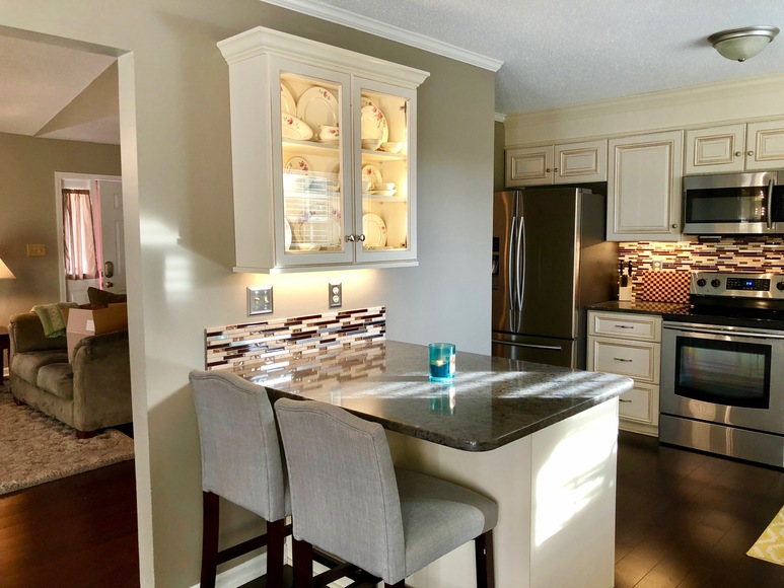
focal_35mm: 28
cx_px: 392
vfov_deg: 49.8
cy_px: 294
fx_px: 634
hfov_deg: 63.4
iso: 40
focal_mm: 3.99
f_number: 1.8
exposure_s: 1/24
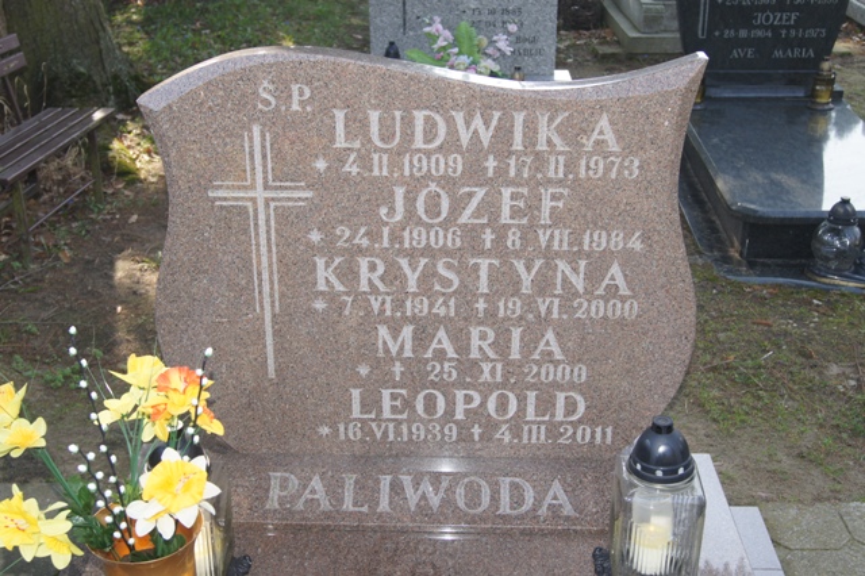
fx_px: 1009
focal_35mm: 42
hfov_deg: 46.4
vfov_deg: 31.9
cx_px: 432
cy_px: 288
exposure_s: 1/160
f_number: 5.6
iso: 200
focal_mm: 28
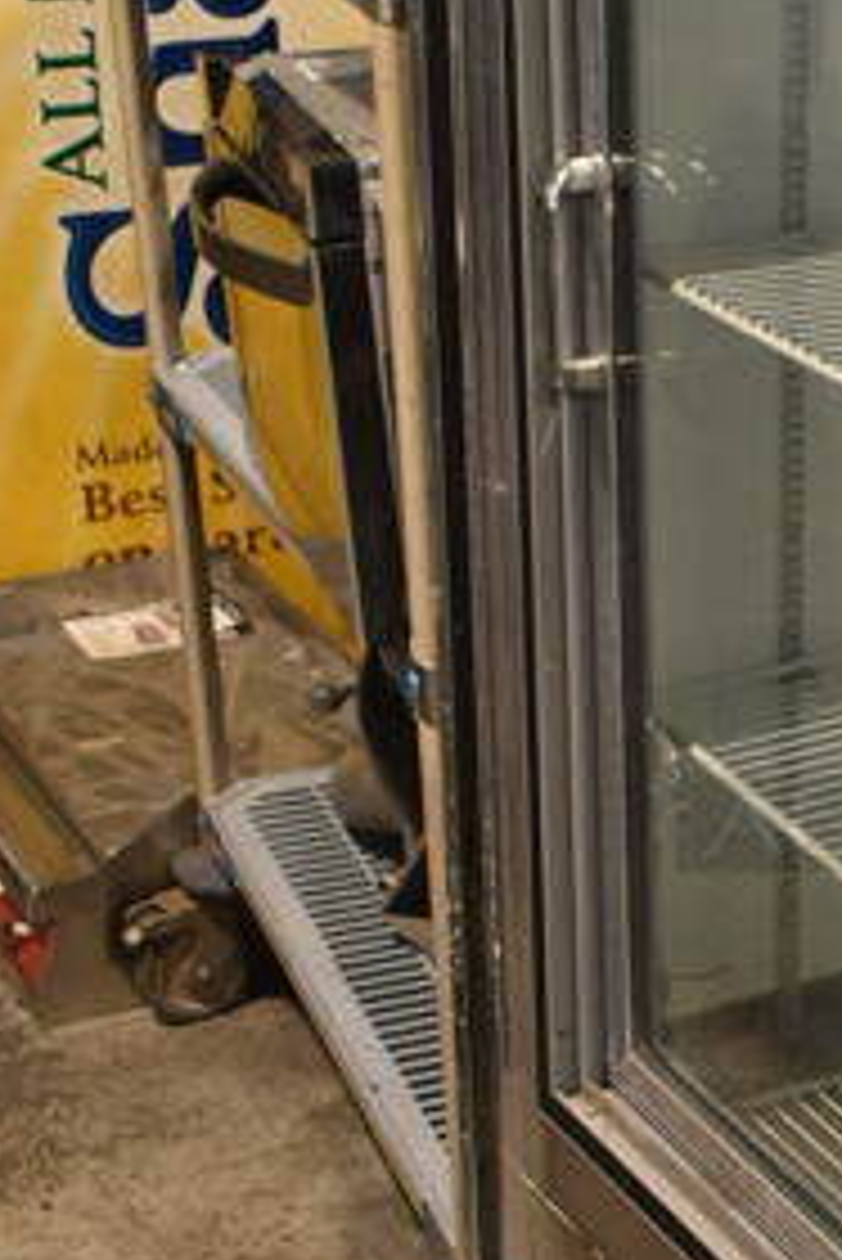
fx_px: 3083
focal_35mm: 88
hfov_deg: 14.7
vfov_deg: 23.1
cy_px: 637
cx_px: 1180
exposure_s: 1/60
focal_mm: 18
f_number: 4
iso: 900
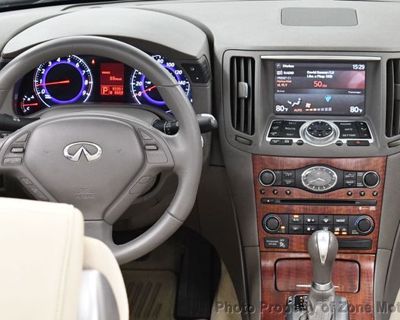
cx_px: 206
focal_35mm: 125
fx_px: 1480
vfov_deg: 12.3
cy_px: 160
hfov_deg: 15.4
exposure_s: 1/60
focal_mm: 55
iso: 3200
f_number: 5.6
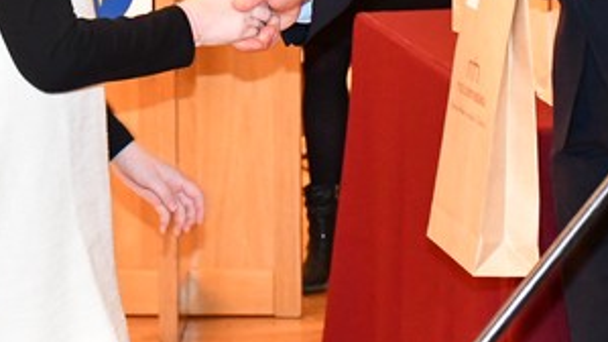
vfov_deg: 6.9
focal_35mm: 172
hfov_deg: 12.5
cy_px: -182
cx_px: 366
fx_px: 2772
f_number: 4
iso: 5000
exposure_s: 1/60
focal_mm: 32
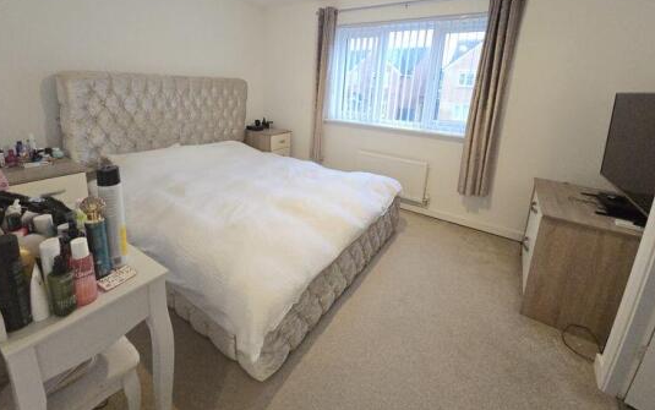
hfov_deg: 101.3
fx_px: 268
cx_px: 307
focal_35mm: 15
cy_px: 151
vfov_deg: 73.5
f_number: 2.2
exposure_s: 1/60
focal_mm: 2.2
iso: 320
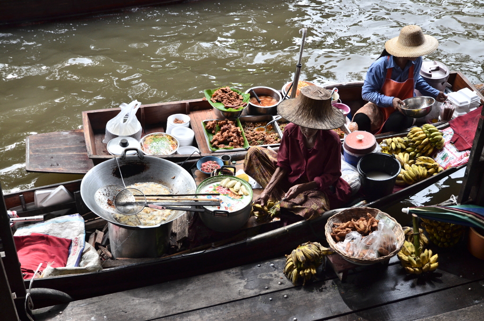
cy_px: 160
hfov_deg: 41.2
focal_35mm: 48
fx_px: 644
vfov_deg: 27.9
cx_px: 242
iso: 400
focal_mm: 32
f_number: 4.5
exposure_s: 1/640
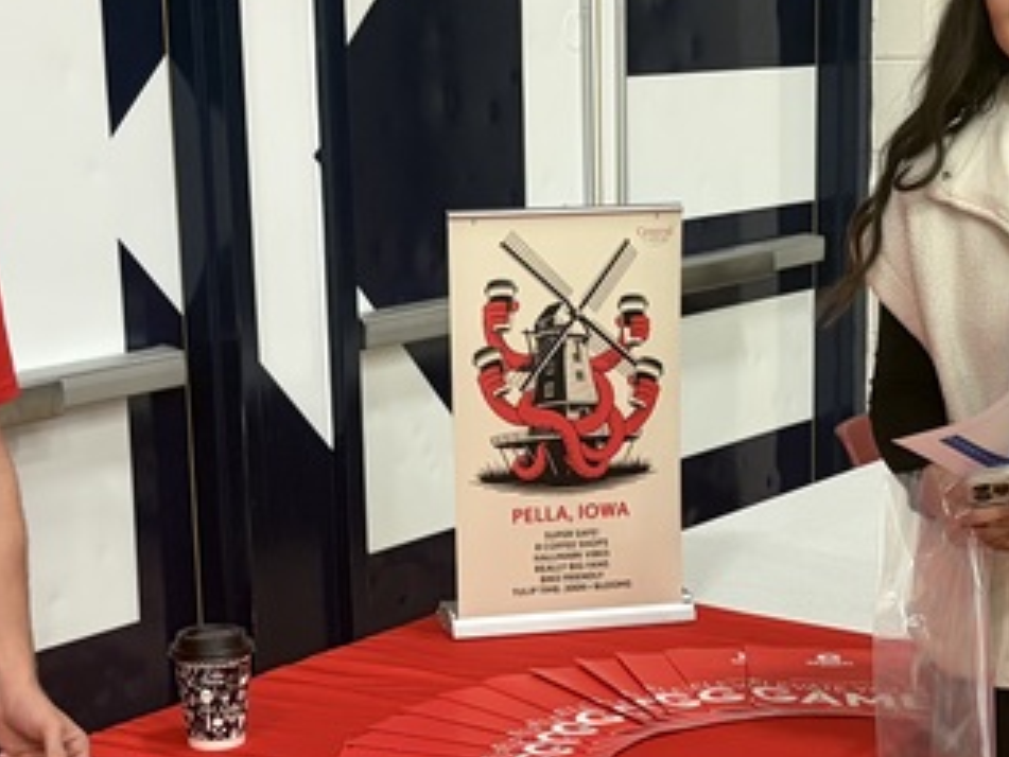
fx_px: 2449
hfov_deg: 23.3
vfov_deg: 17.5
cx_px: 582
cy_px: 569
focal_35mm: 84
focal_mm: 5.96
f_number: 1.6
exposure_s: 1/60
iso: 200
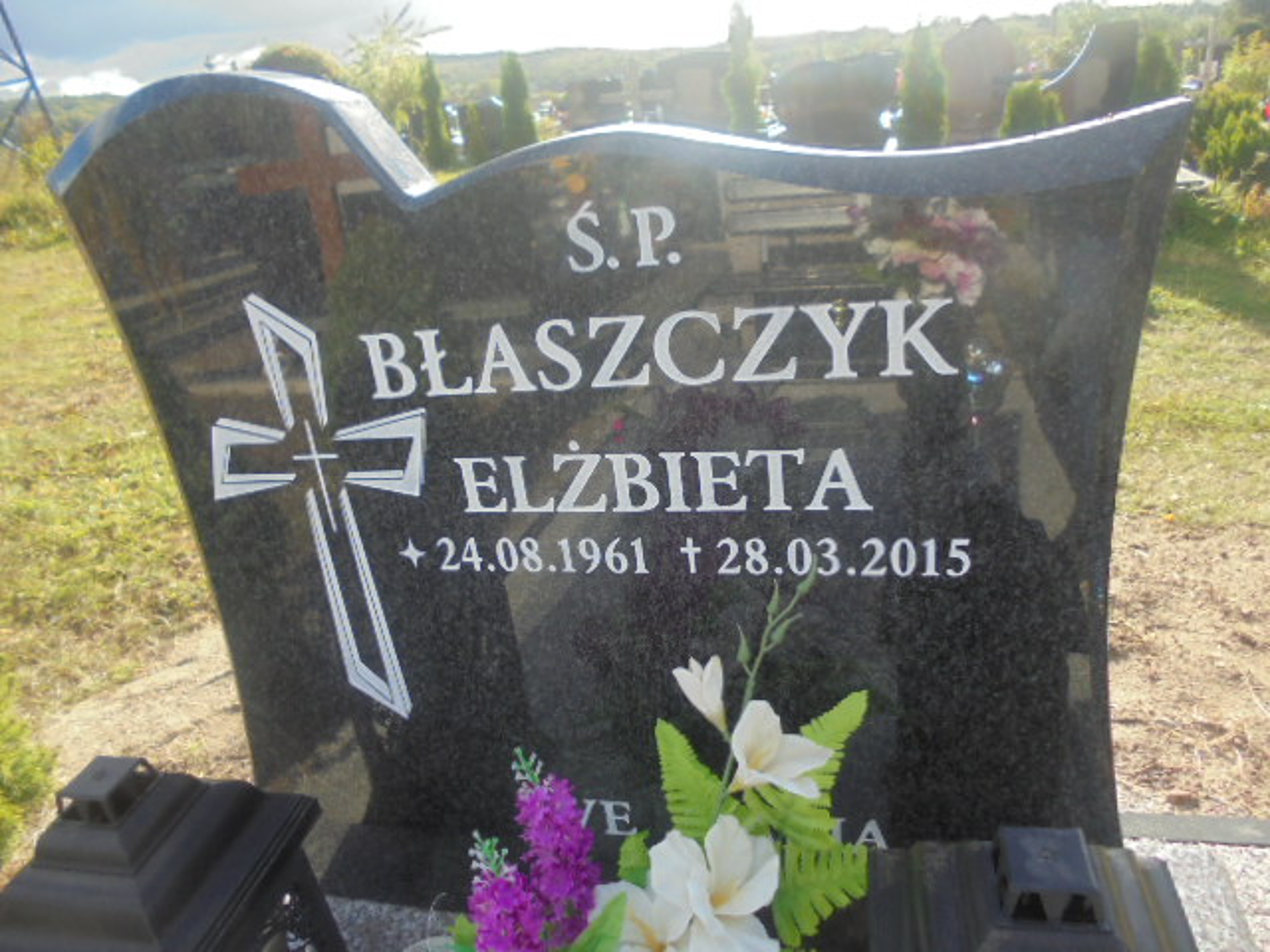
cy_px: 476
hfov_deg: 67.3
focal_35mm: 26
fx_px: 954
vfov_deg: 53.1
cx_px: 635
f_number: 3.5
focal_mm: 4.6
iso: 100
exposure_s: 1/250
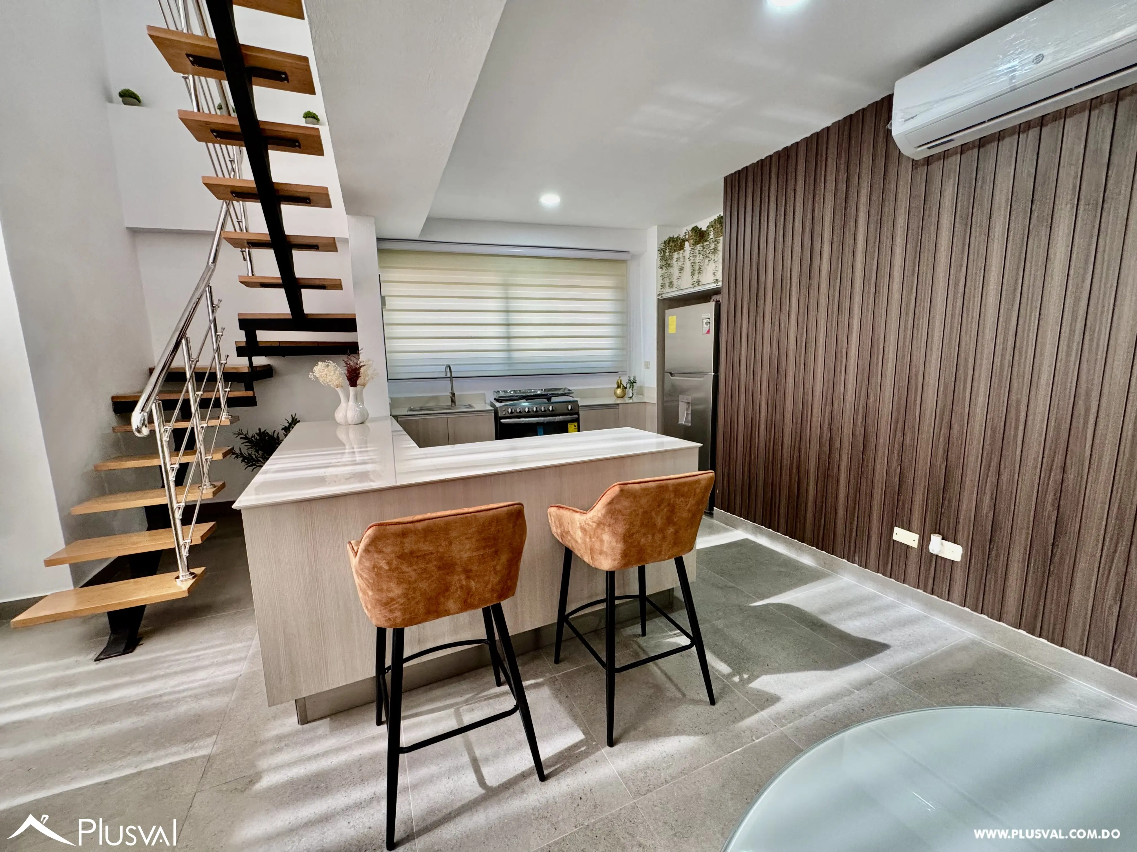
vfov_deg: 85.7
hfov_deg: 102.1
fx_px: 460
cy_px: 426
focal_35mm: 14
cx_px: 568
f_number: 2.2
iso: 250
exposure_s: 1/99
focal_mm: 2.22
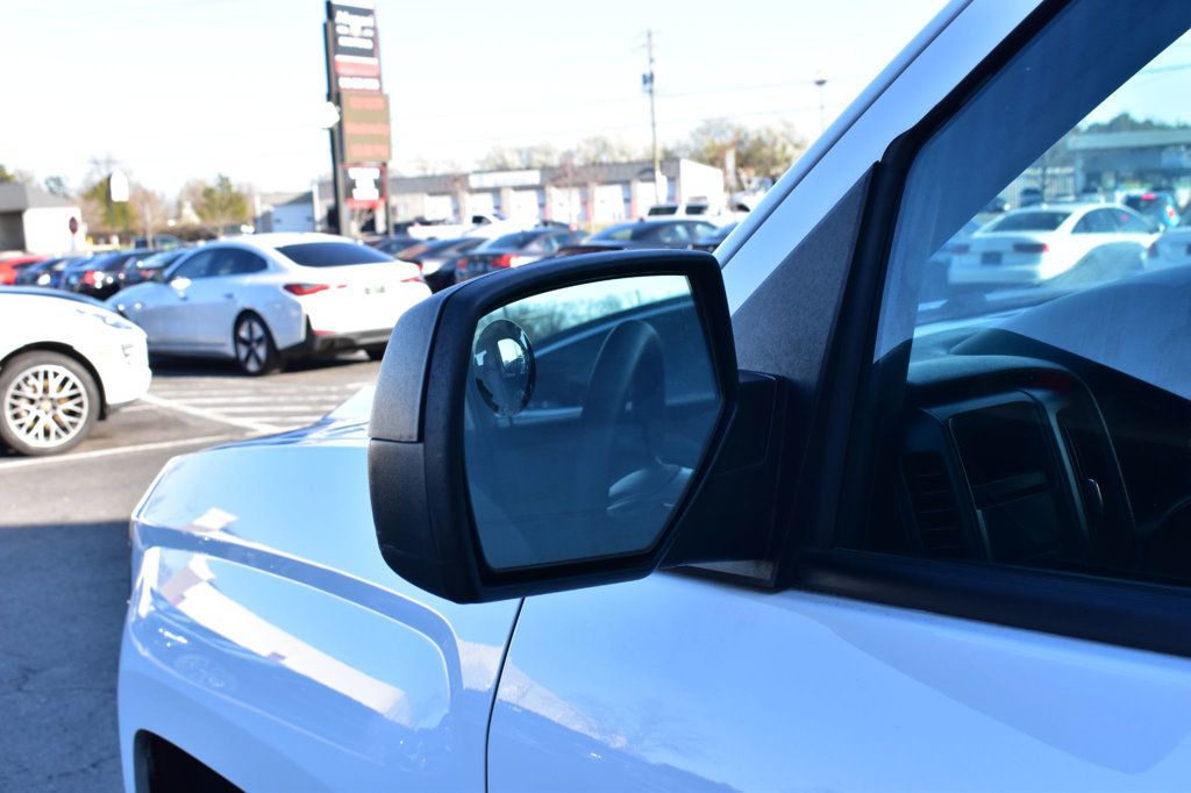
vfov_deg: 30.8
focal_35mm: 44
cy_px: 396
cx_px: 596
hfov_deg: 45.0
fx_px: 1439
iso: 400
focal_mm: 29
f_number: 10
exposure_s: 1/200
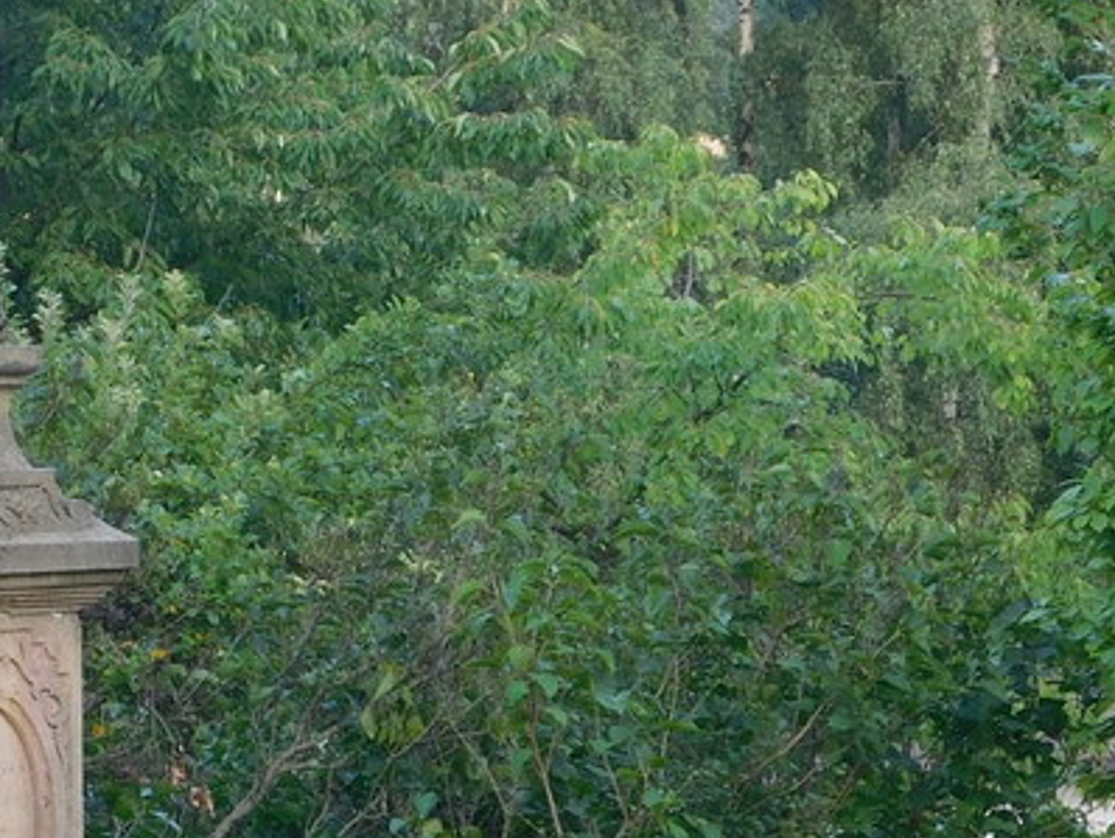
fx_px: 6897
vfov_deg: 6.9
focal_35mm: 214
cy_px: 482
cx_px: -64
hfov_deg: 9.2
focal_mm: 12.6
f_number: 4.3
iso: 125
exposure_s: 1/40
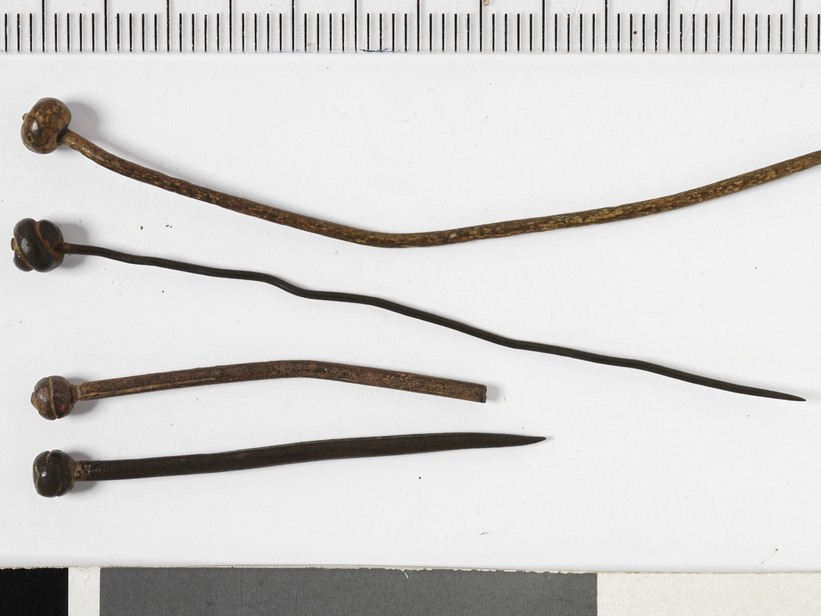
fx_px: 2148
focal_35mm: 91
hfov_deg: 21.6
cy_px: 308
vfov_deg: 16.3
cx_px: 444
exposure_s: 1/125
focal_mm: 55
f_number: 16
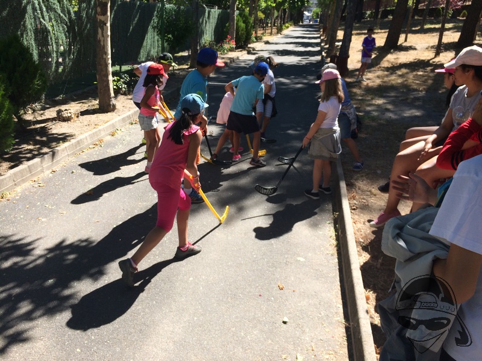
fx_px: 404
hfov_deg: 61.7
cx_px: 241
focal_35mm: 29
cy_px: 180
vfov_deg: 48.2
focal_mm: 4.15
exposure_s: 1/855
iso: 32
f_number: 2.2
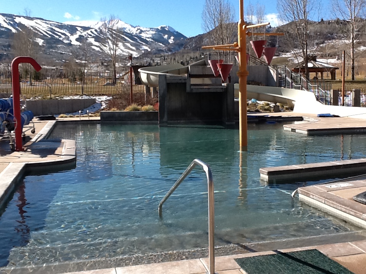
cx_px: 183
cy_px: 137
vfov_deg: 32.9
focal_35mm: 44
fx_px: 465
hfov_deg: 42.9
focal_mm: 2.03
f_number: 2.4
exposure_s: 1/990
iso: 40
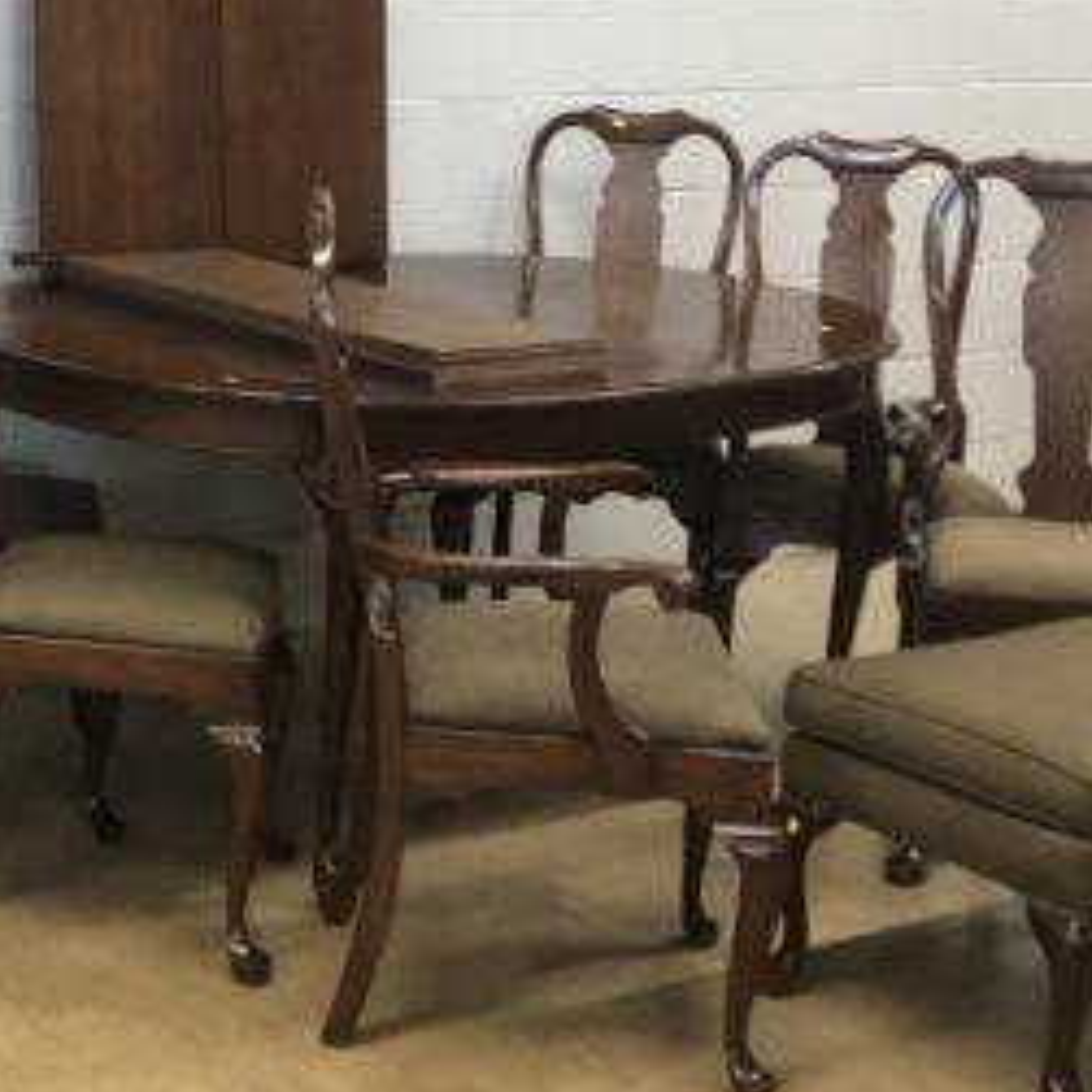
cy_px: 218
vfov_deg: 21.6
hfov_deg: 20.7
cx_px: -152
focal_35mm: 79
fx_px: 2820
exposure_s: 1/21
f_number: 1.8
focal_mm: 4
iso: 40
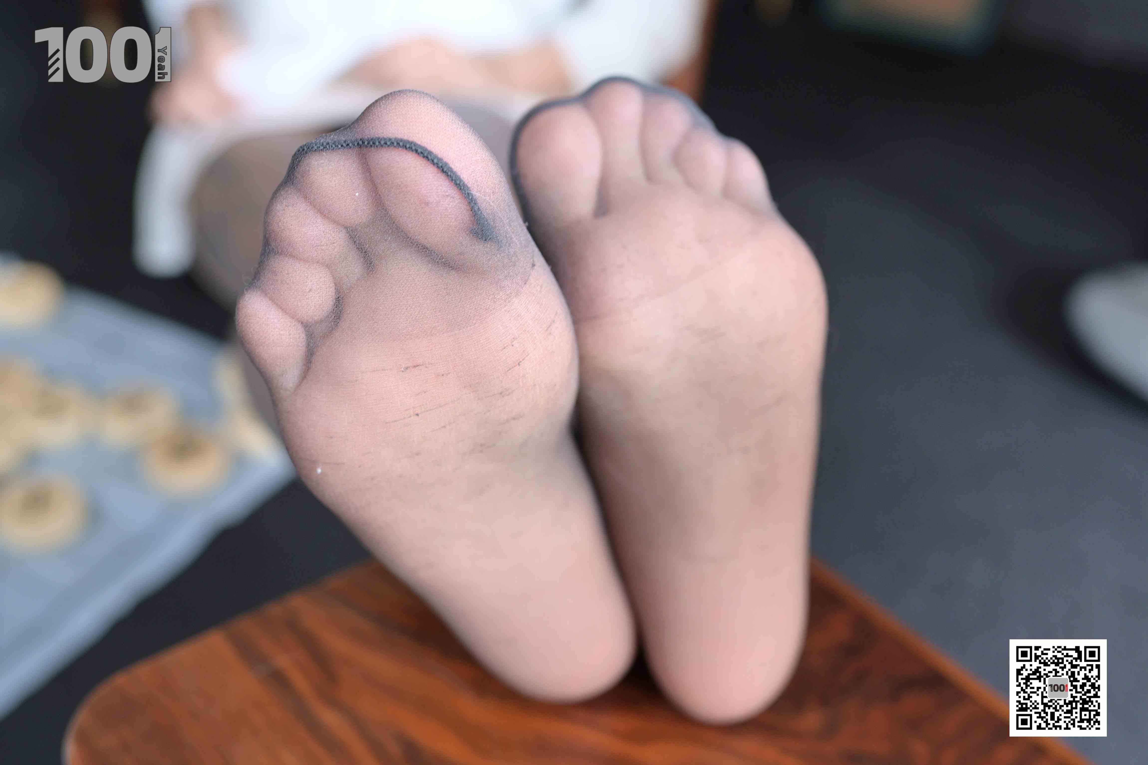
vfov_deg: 37.9
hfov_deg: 54.4
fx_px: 1116
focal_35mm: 35
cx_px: 574
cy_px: 382
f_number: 4
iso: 800
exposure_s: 1/125
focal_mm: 35
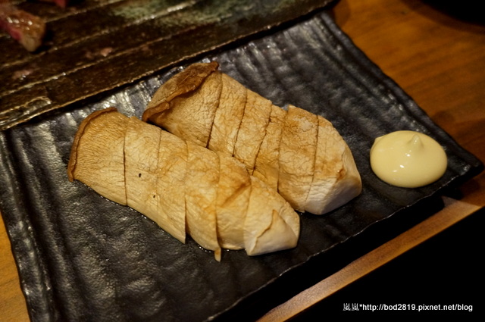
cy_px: 161
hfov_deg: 62.0
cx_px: 242
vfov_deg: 43.5
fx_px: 404
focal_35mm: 30
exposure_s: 1/25
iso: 3200
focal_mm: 20
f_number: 4
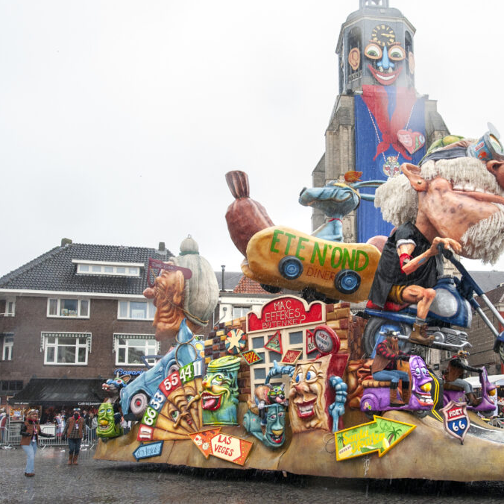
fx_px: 445
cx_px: 351
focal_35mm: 27
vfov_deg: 59.1
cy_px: 252
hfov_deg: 57.3
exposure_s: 1/160
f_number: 7.1
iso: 800
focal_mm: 21
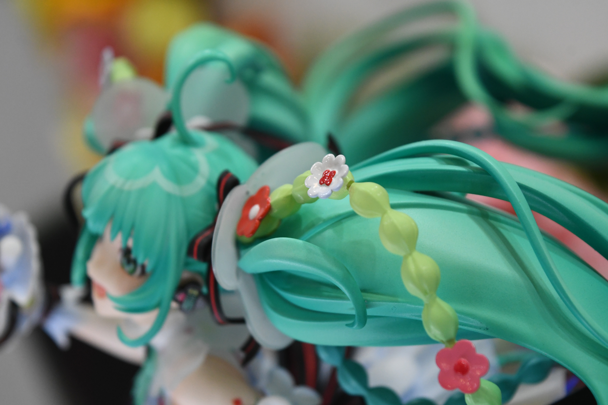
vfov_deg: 16.6
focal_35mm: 82
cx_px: 304
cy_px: 202
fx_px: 1393
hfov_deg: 24.6
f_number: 5.6
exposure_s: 1/640
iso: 1800
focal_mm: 55
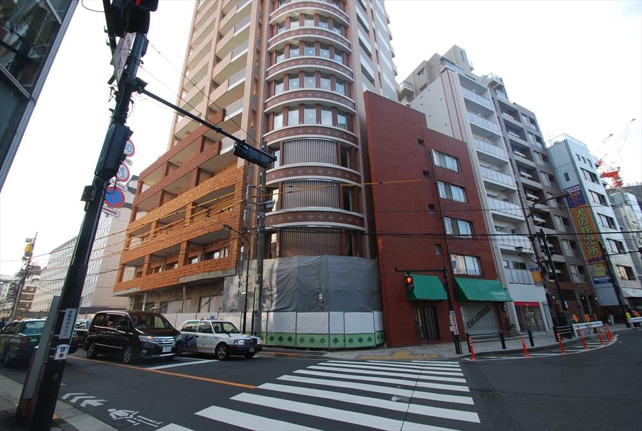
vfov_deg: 77.6
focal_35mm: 15
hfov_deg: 100.3
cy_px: 216
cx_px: 321
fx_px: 268
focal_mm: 10
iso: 160
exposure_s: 1/125
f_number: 5.6
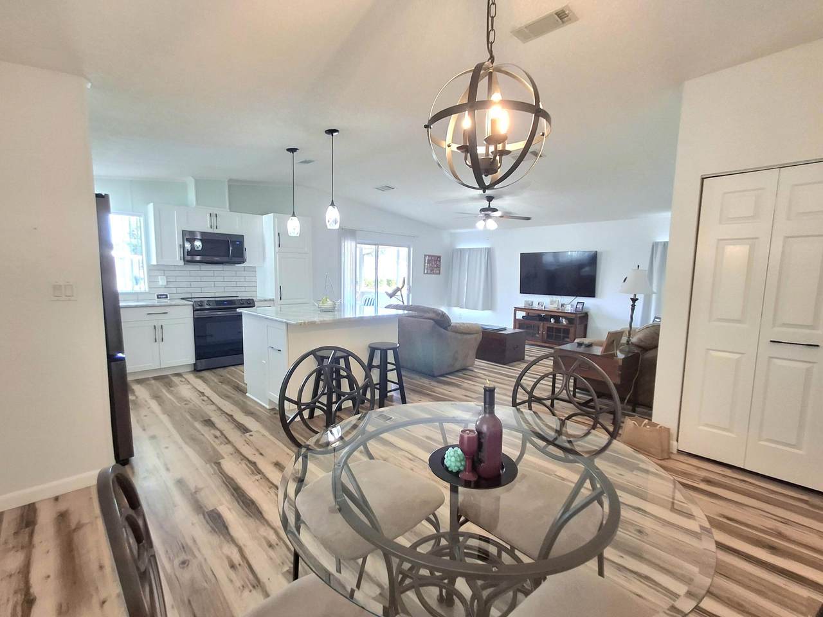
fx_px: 380
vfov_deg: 78.1
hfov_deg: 94.5
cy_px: 308
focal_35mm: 16
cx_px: 412
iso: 64
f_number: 2.2
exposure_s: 1/40
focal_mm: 1.64
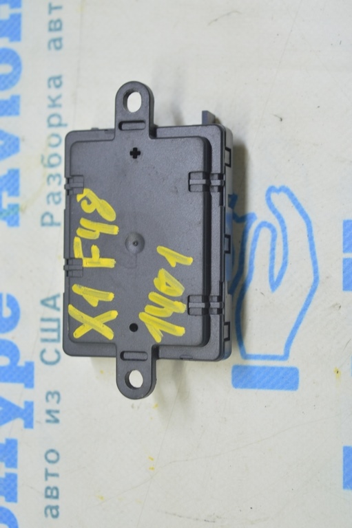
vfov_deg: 29.3
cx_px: 176
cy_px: 264
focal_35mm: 69
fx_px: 1013
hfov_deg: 19.7
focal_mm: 46
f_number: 5.6
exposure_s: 1/20
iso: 400
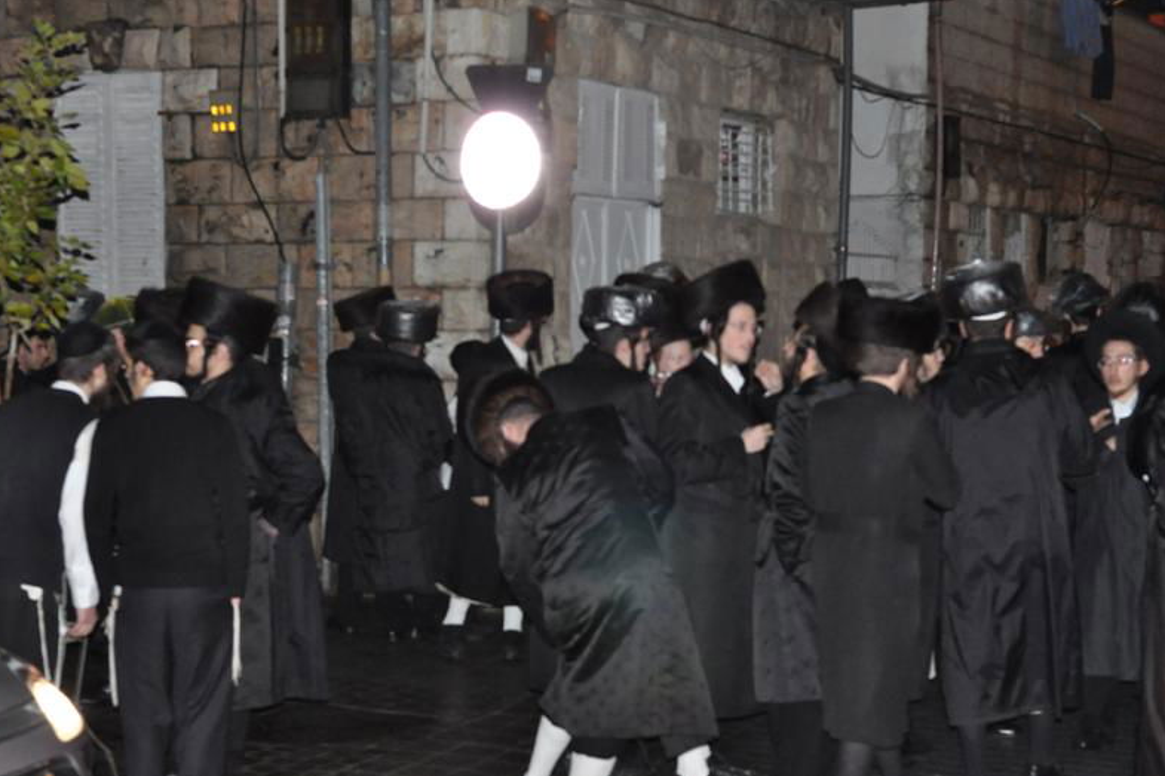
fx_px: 1876
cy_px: 385
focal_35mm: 58
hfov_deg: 34.5
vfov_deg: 23.4
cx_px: 577
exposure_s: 1/60
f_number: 5
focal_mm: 38
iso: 2000
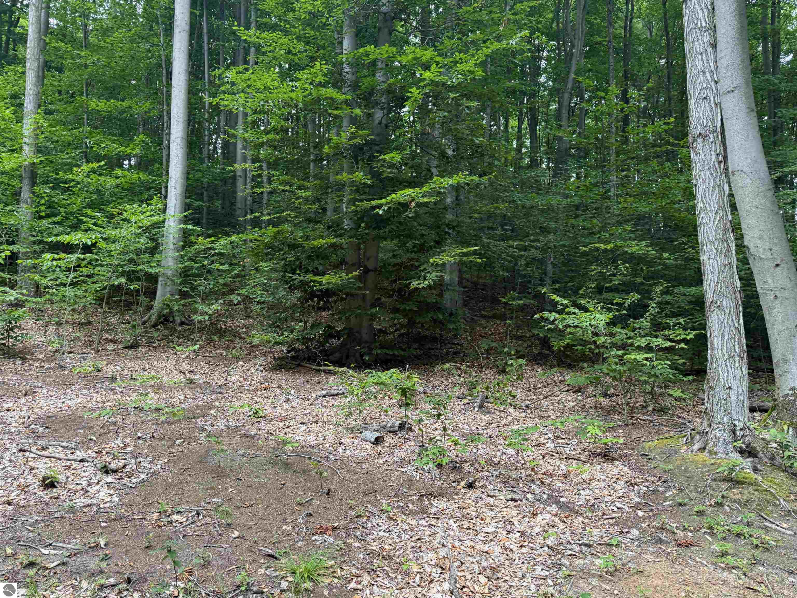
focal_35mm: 24
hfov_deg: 71.6
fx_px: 553
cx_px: 398
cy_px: 299
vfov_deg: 56.8
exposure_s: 1/71
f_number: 1.78
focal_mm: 6.76
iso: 200
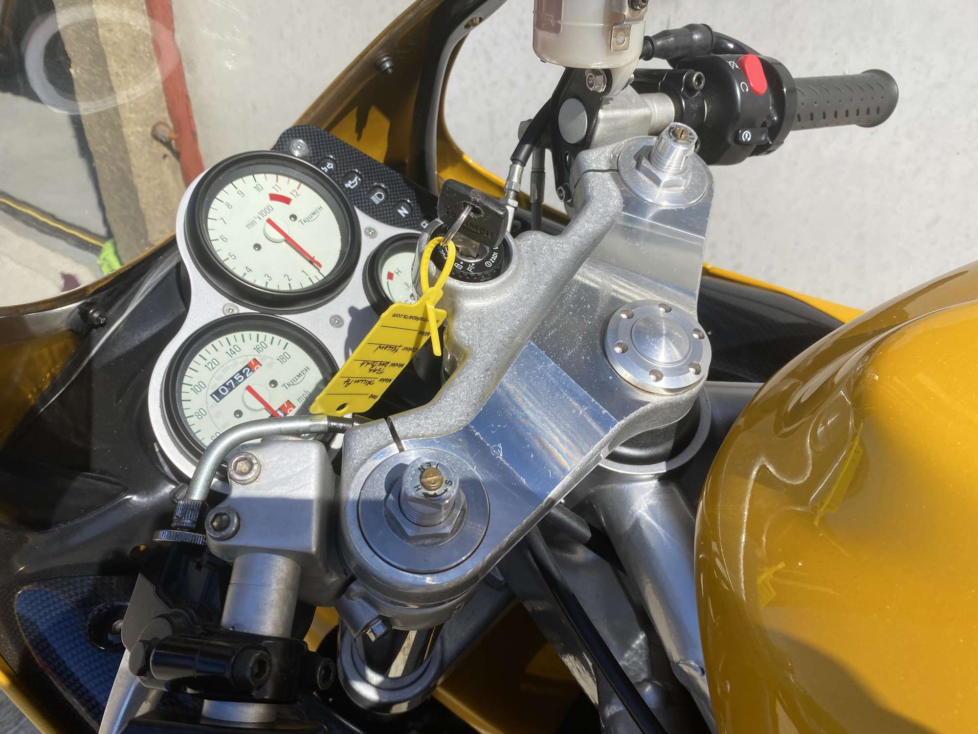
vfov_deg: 53.1
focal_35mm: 26
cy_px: 367
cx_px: 489
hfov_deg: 67.3
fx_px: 735
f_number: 1.8
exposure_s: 1/3610
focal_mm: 4.25
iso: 32
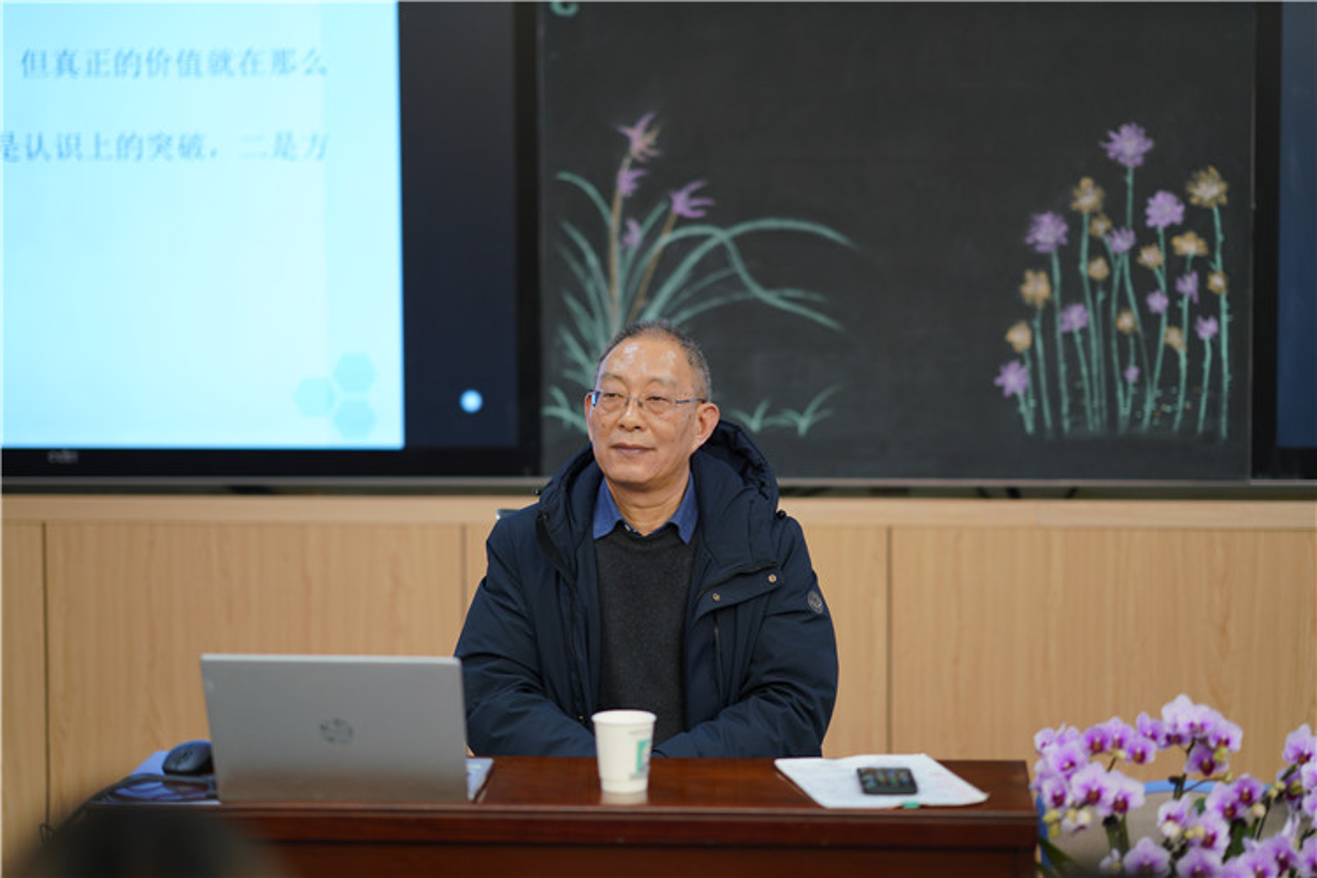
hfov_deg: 23.9
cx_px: 658
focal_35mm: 85
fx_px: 3109
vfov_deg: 16.1
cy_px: 439
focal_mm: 85
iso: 200
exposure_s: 1/160
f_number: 1.4
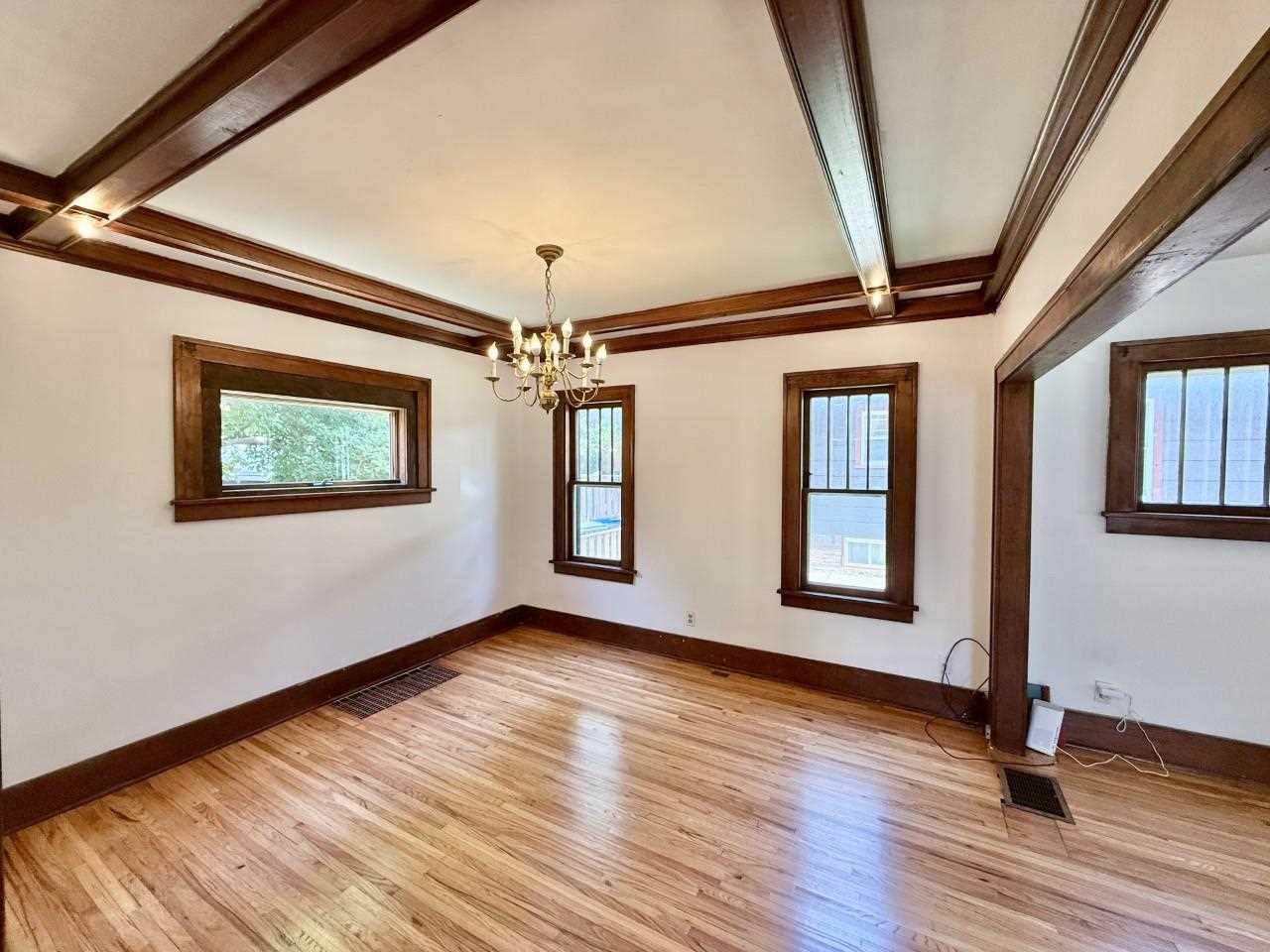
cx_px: 635
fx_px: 514
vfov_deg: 85.7
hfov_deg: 102.1
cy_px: 476
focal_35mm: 14
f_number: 2.2
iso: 160
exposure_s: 1/120
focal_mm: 2.22
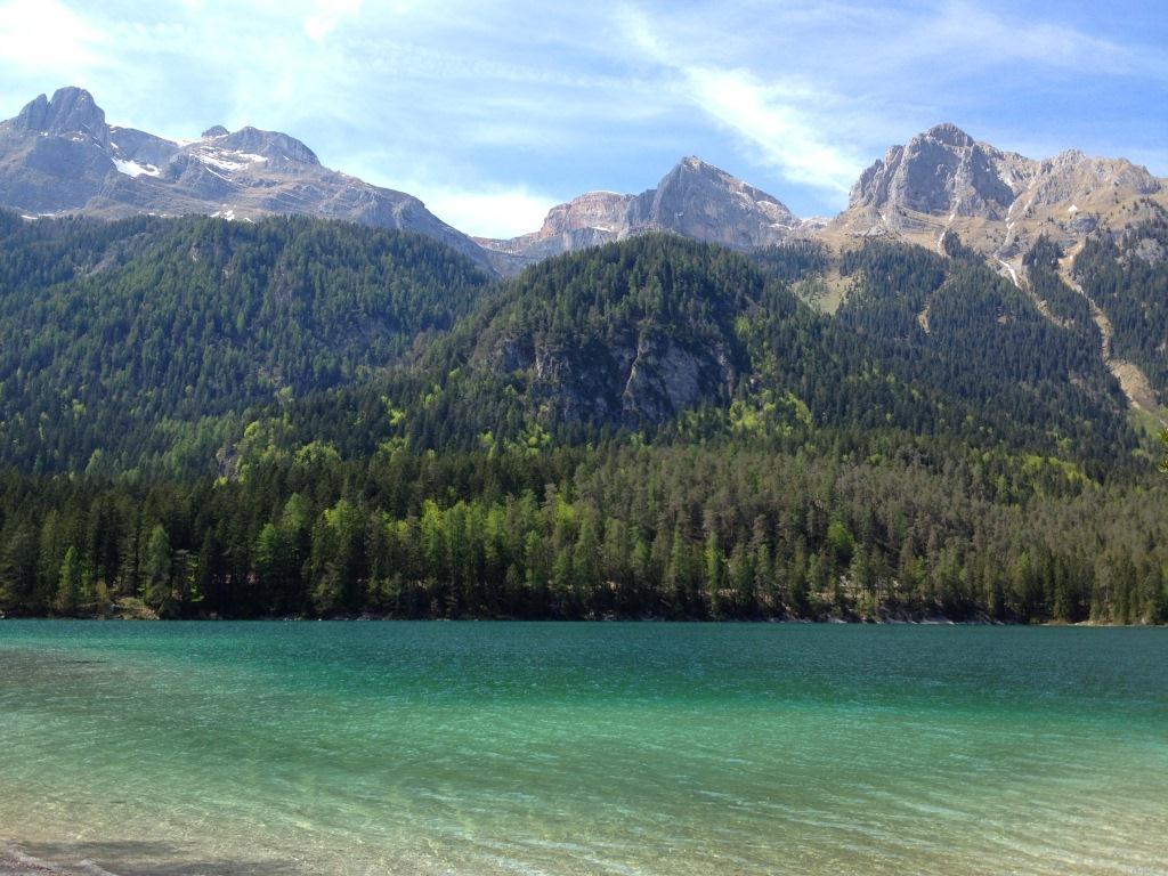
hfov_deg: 52.6
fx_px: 1181
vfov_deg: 40.7
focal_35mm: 35
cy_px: 438
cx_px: 584
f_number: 2.4
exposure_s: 1/849
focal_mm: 4.28
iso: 64
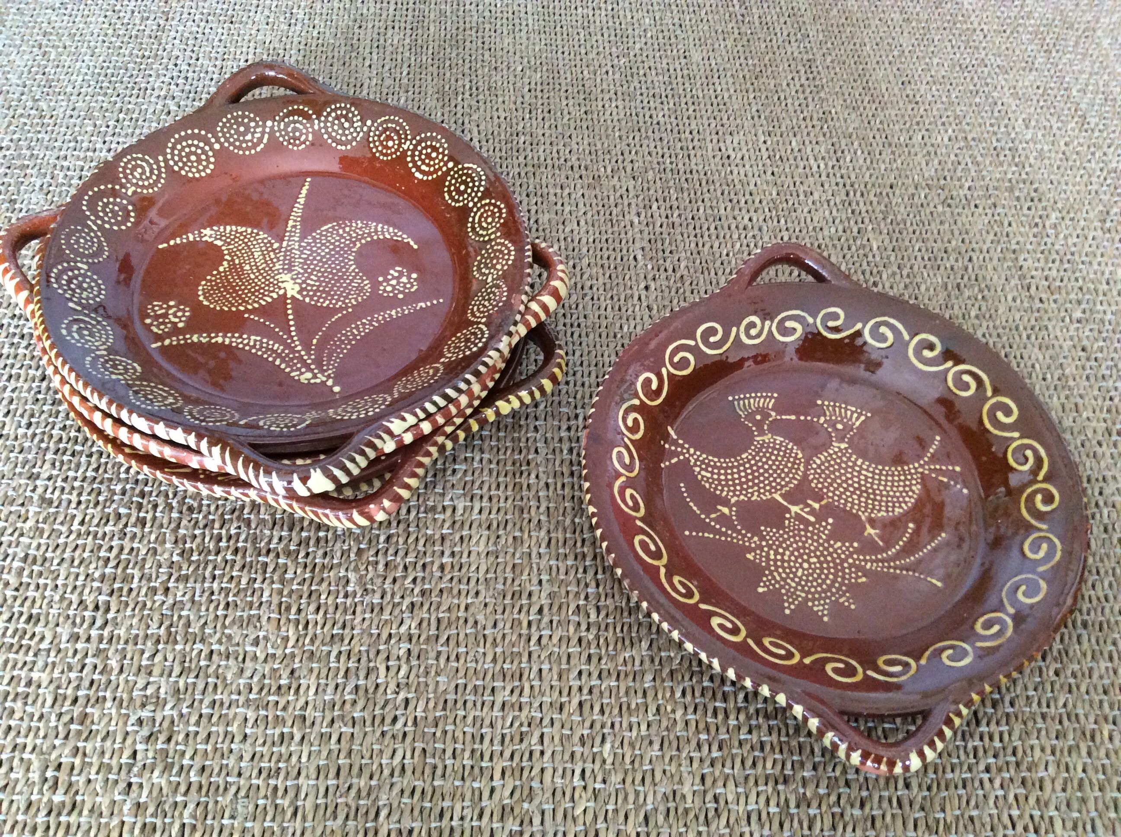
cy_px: 418
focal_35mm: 32
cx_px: 560
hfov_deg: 56.9
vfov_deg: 44.1
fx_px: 1035
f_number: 2.4
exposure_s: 1/17
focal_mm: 3.3
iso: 250
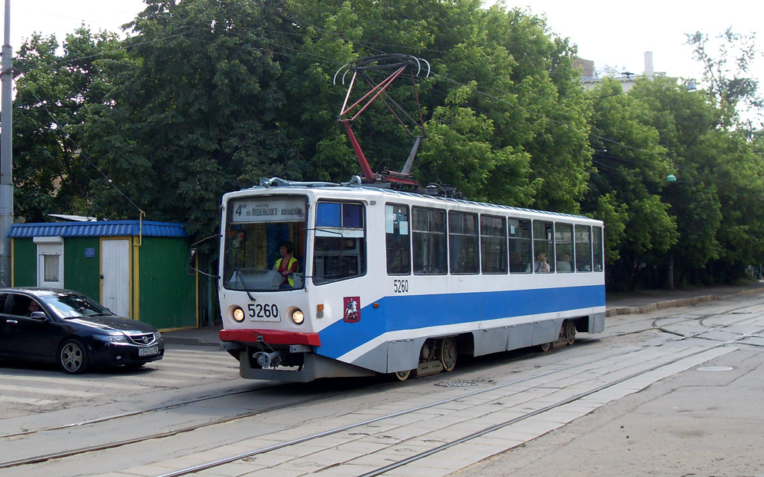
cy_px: 220
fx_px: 958
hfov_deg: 43.5
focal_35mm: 46
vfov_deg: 28.0
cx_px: 384
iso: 80
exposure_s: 1/350
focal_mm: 7.1
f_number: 3.1
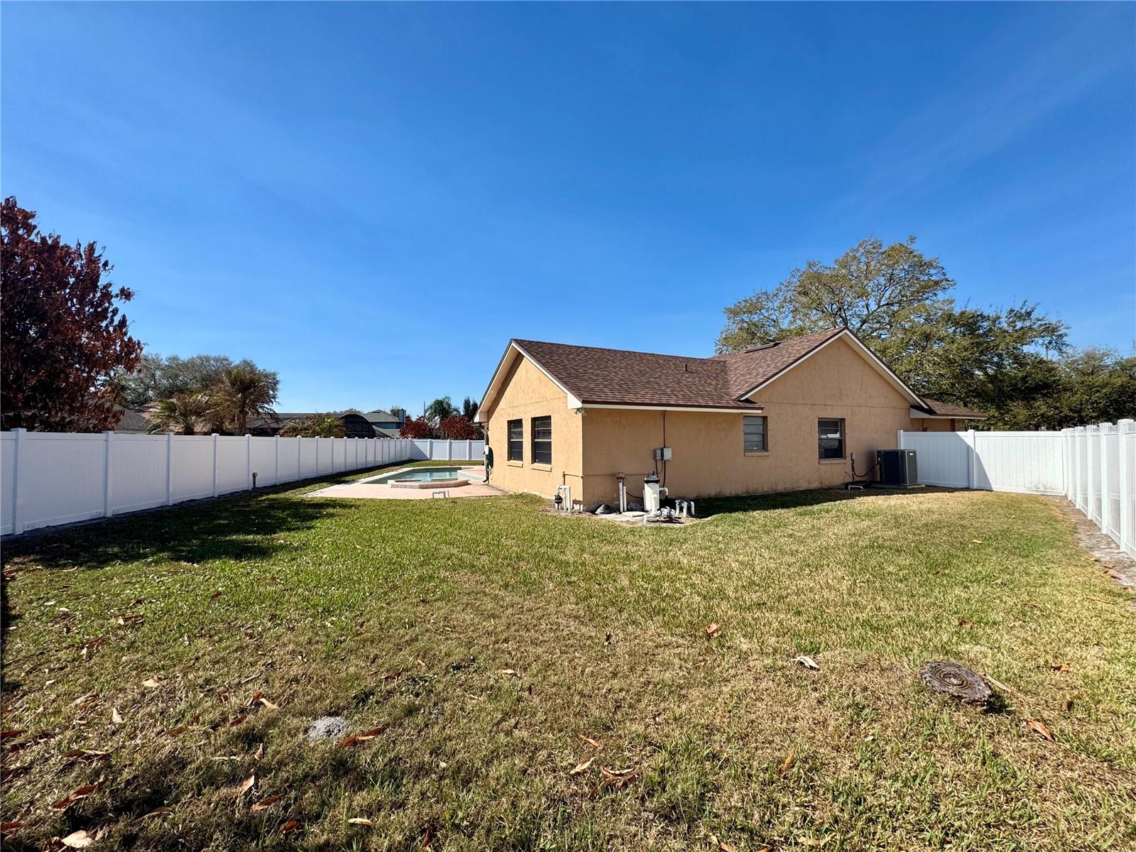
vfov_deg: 85.7
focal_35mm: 14
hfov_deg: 102.1
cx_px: 568
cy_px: 426
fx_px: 459
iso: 50
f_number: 2.2
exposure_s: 1/2208
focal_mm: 2.22
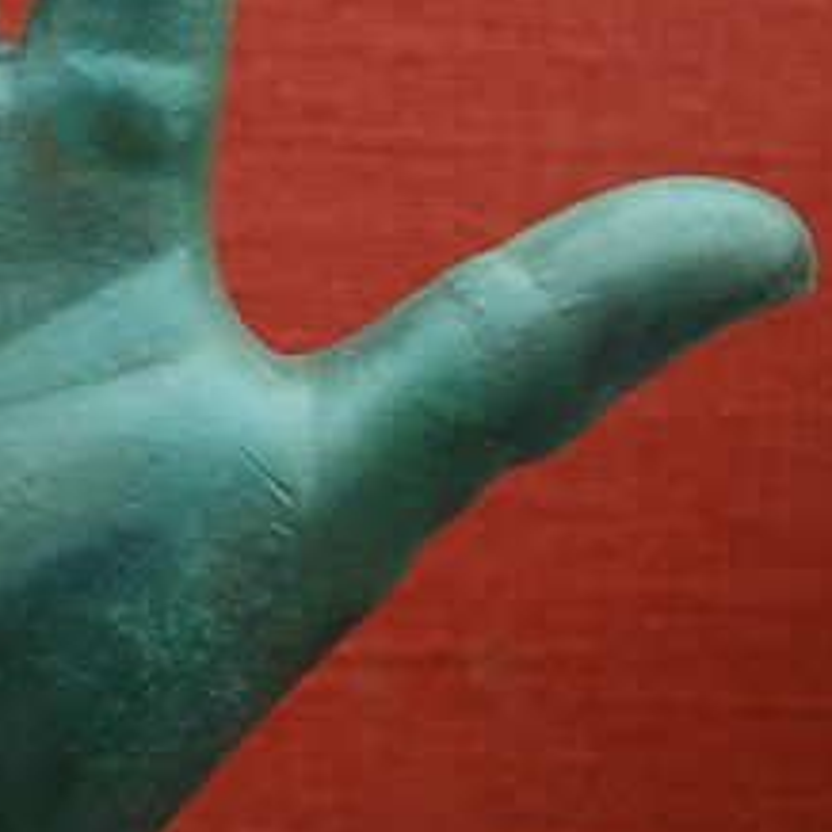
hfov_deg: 9.8
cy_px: 303
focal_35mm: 178
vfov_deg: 9.8
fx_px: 4840
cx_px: 42
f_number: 4.5
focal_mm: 46
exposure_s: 1/20
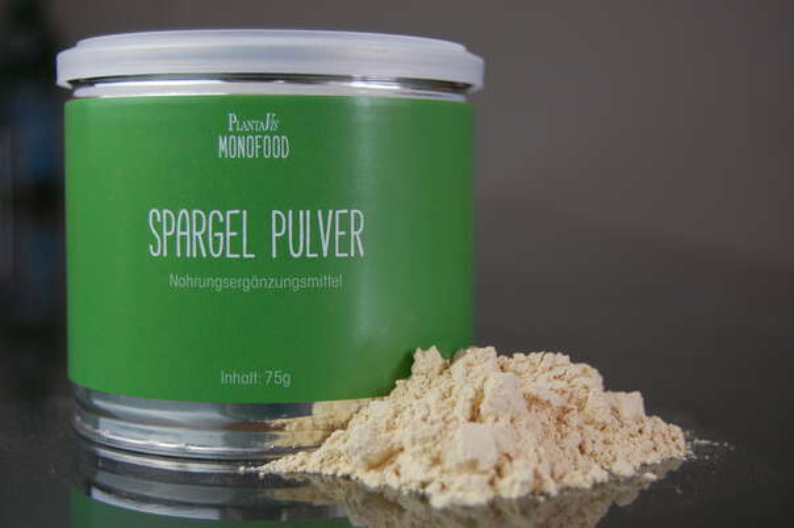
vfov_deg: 21.5
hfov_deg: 31.9
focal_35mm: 63
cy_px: 264
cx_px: 397
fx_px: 1389
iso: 400
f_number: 5.3
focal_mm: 42
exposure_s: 1/80
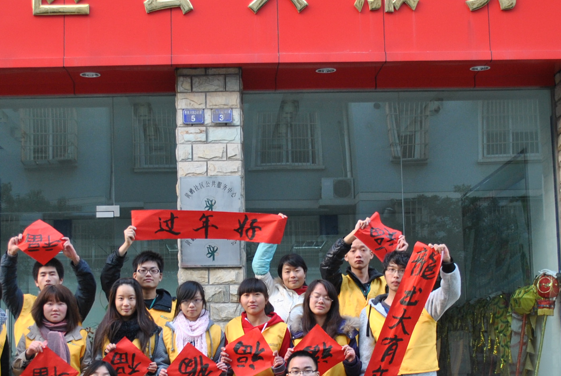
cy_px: 235
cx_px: 246
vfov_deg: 18.5
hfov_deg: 27.3
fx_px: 1156
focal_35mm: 74
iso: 250
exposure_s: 1/30
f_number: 4
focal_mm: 24
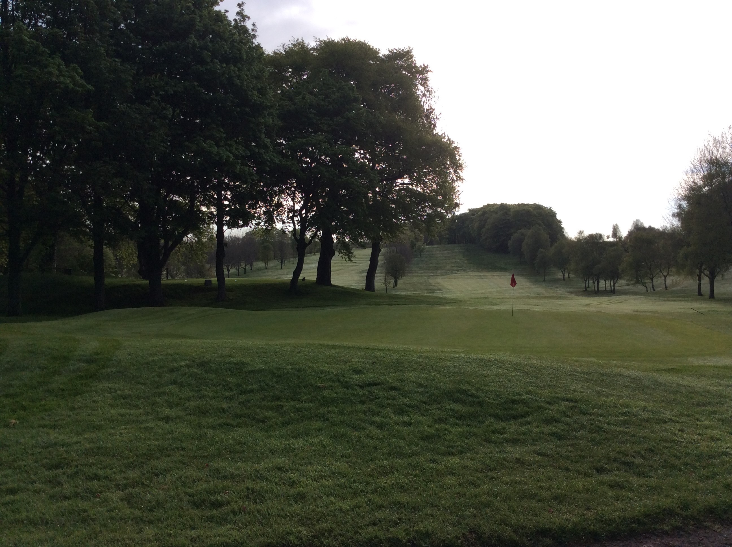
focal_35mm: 32
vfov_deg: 44.1
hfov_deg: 56.9
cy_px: 274
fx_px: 676
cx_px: 366
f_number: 2.4
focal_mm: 3.3
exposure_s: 1/1431
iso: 32
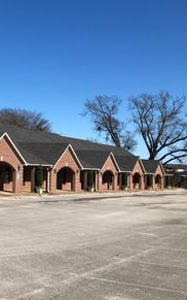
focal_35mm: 51
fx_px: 416
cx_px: -61
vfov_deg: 39.5
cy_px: 126
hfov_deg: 22.5
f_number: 1.8
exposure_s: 1/2315
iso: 20
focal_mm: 3.99
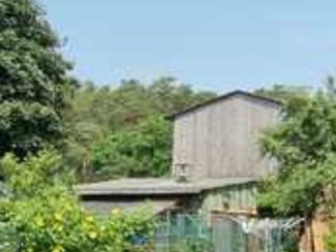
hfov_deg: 18.3
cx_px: 496
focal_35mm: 96
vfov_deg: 15.4
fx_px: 932
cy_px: 176
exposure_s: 1/2283
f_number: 1.8
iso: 50
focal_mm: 5.4
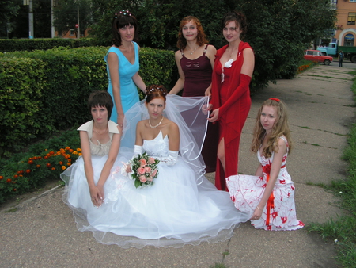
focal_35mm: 36
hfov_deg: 51.3
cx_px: 178
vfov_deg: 39.7
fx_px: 370
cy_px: 134
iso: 50
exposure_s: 1/500
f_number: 3.2
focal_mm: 6
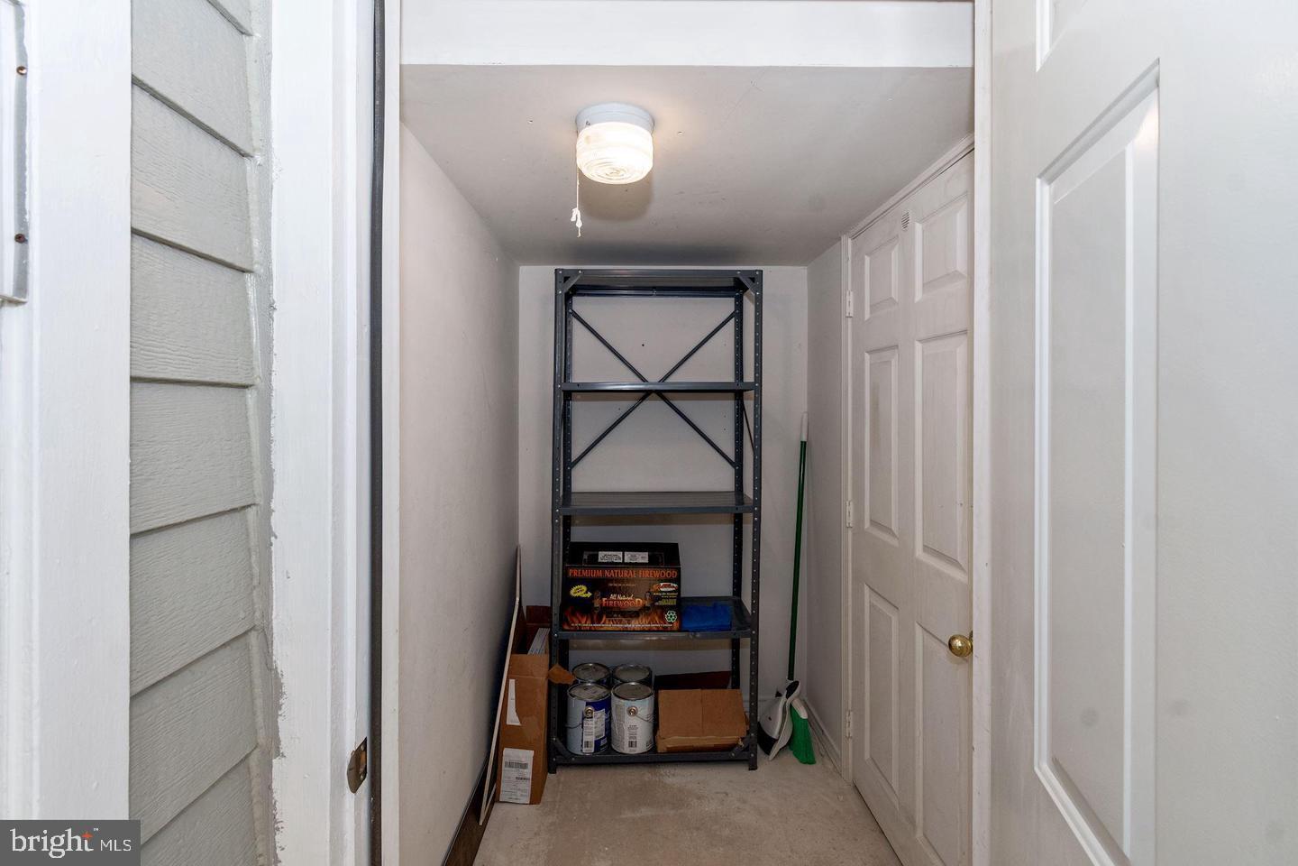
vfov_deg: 77.3
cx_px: 649
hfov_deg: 100.4
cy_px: 433
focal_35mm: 15
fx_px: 541
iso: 200
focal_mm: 10
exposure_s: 1/50
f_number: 8
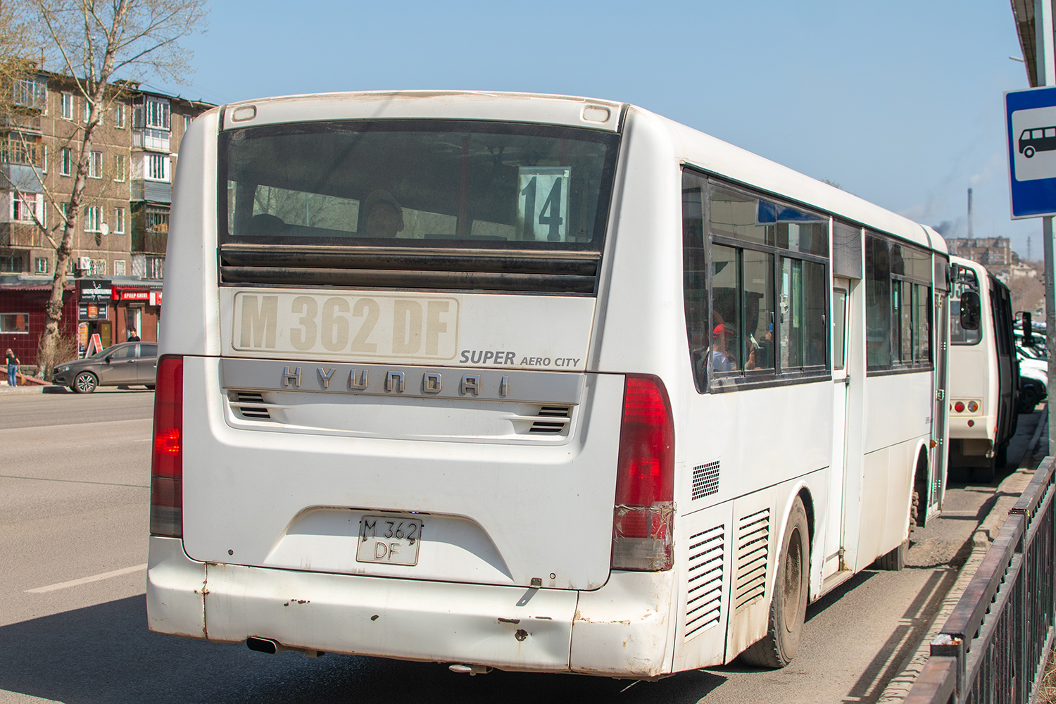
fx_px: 1540
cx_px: 528
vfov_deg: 25.8
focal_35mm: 52
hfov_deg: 37.9
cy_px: 352
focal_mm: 35
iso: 100
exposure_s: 1/1000
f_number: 4.5
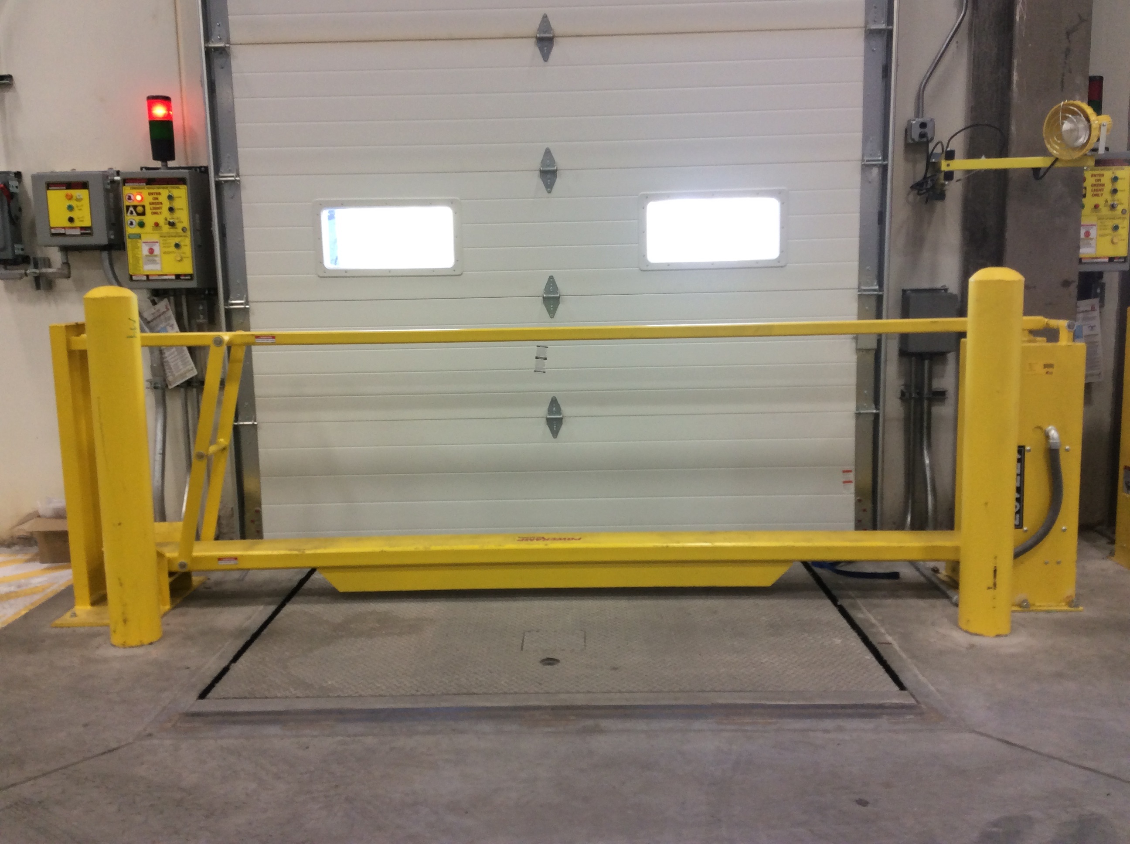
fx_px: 1043
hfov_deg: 56.9
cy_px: 422
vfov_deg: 44.1
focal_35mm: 32
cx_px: 565
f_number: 2.4
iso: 50
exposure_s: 1/24
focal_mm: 3.3
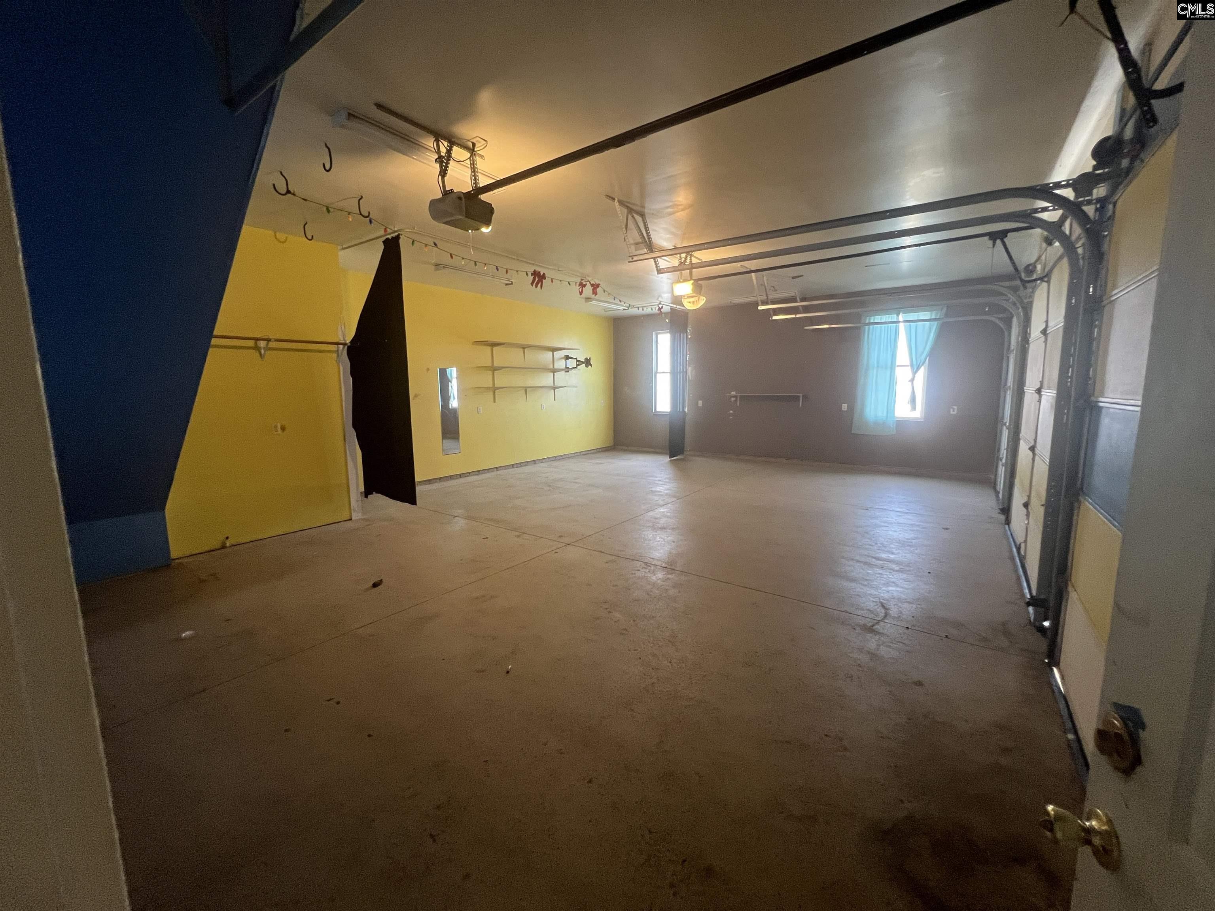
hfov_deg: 106.2
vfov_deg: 89.9
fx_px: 456
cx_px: 608
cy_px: 456
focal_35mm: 13
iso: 320
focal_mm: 1.57
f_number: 1.8
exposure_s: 1/60
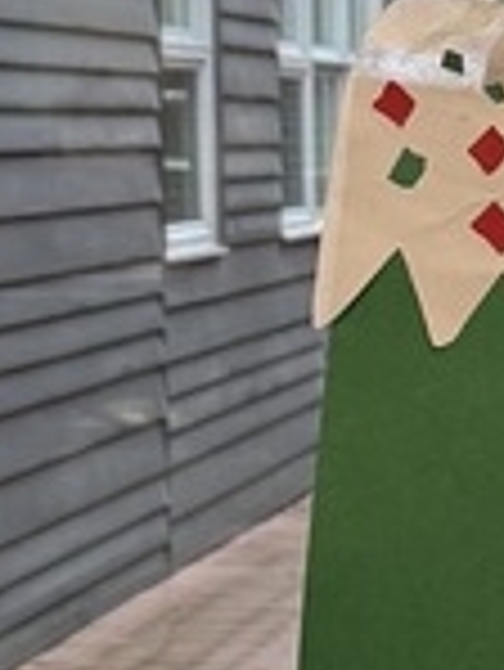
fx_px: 3199
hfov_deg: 8.6
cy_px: 562
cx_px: 950
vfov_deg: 11.9
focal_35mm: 165
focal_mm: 6.76
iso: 200
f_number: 1.78
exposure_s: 1/139
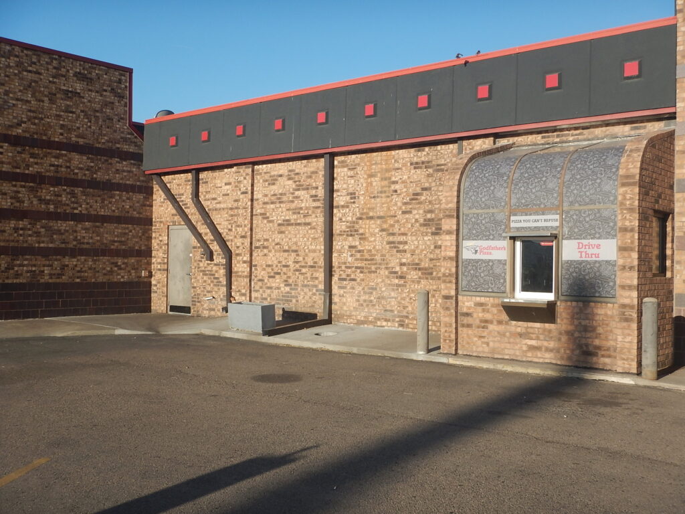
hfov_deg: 50.1
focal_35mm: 37
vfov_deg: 38.7
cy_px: 257
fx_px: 732
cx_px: 342
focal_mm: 6.6
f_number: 4.2
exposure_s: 1/640
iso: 125
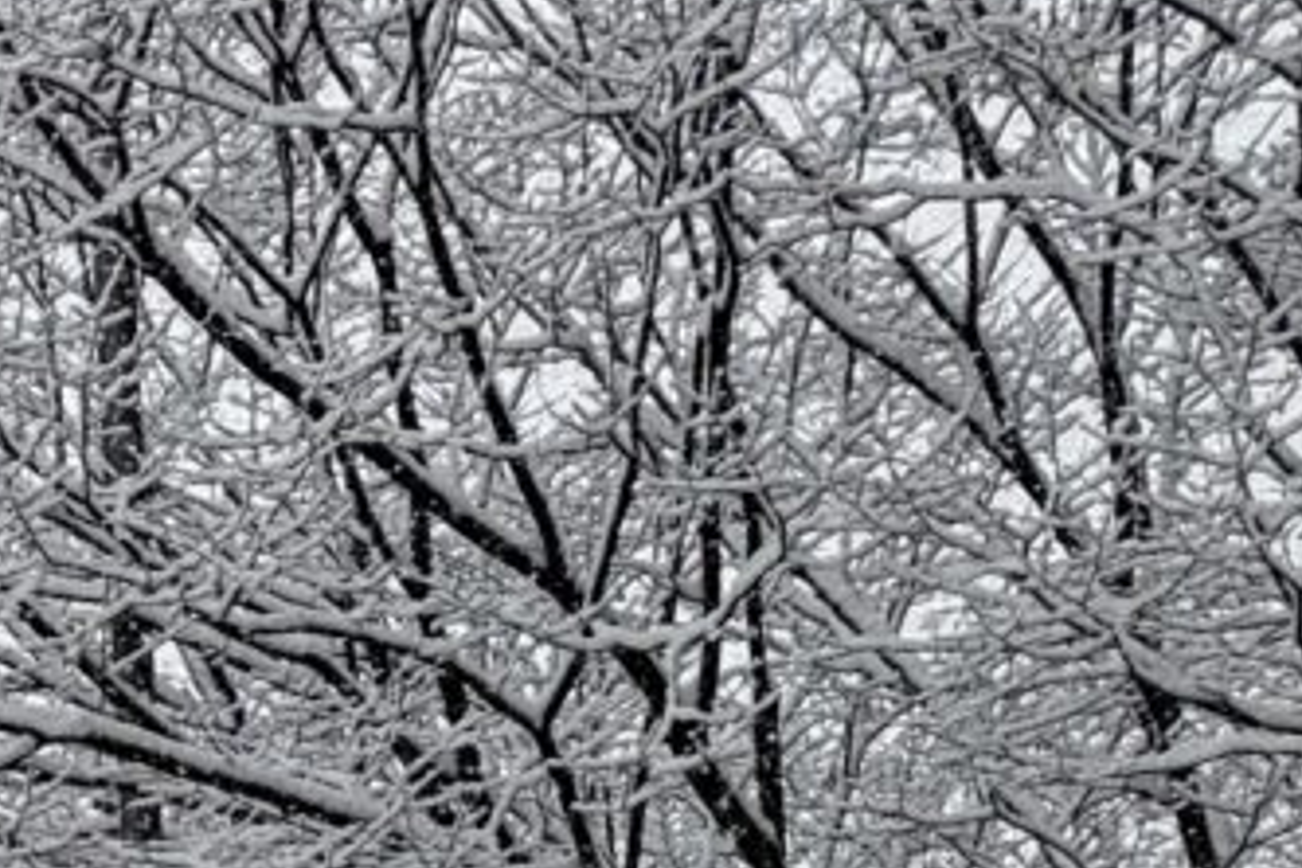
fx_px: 6943
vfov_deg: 6.5
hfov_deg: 8.2
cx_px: -3187
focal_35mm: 192
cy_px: 2694
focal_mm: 6.76
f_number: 1.78
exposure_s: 1/2801
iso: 80
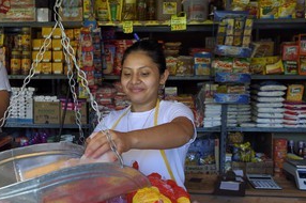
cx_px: 91
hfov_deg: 39.0
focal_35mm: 50
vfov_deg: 26.9
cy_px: 113
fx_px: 425
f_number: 7.1
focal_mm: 34
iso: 800
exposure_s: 1/100
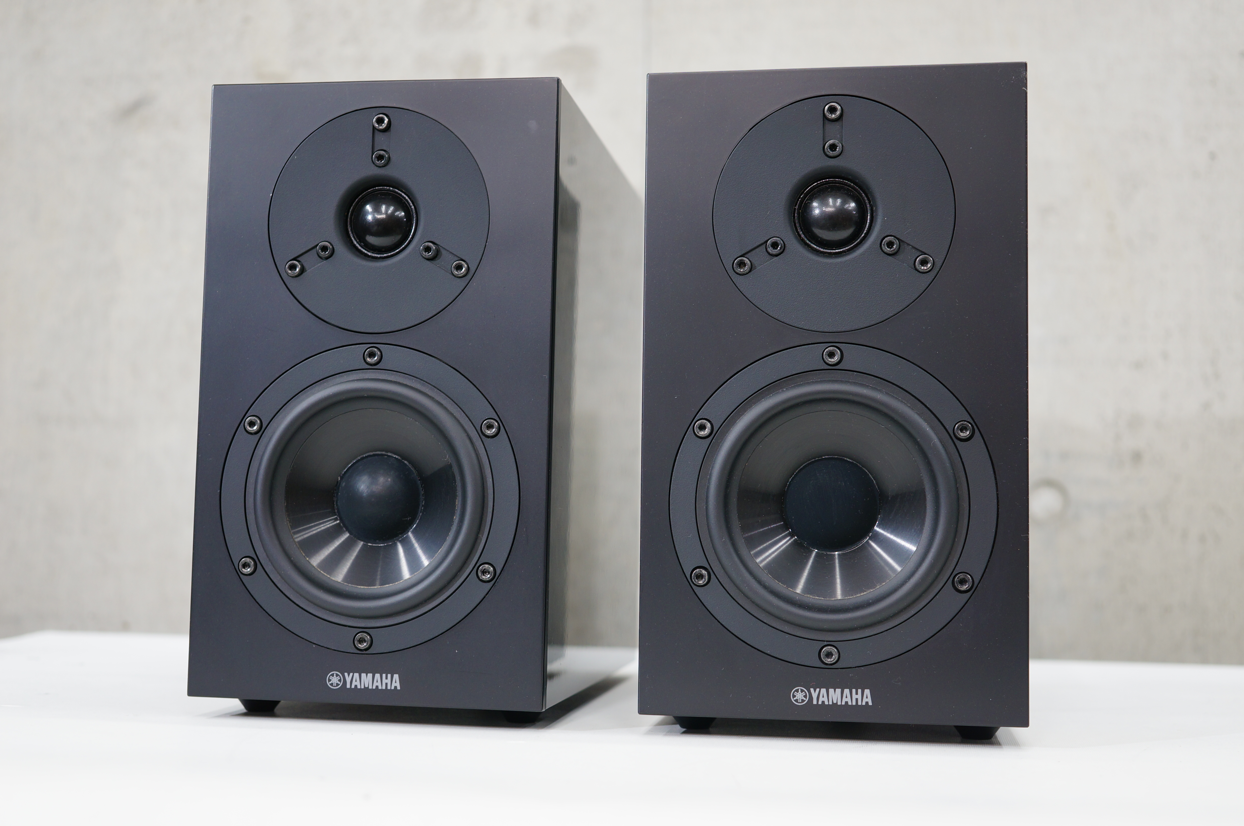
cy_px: 413
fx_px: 1553
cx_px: 622
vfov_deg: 29.8
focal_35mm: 45
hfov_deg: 43.6
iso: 200
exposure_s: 1/60
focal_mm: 30
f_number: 3.2
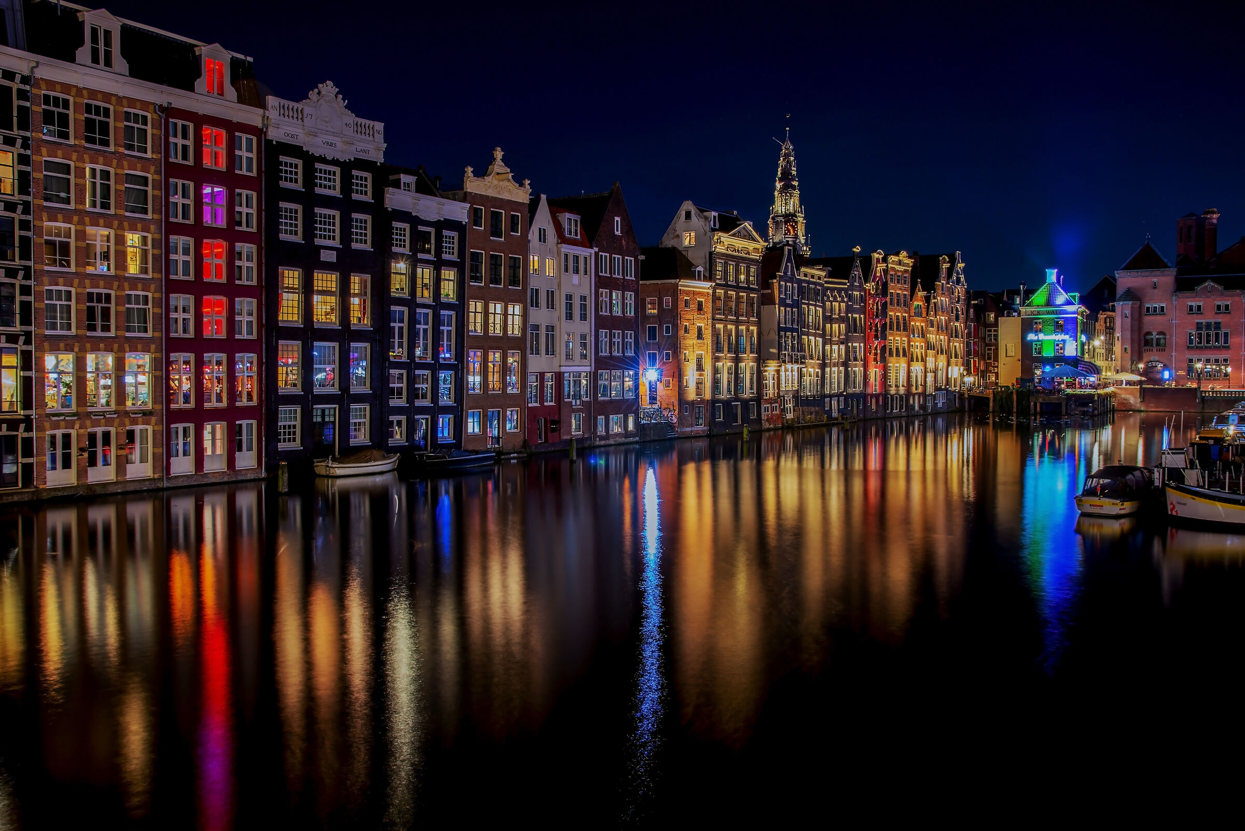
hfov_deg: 61.9
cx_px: 622
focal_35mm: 30
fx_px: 1038
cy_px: 416
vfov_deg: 43.6
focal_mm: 30
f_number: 8
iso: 100
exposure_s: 30
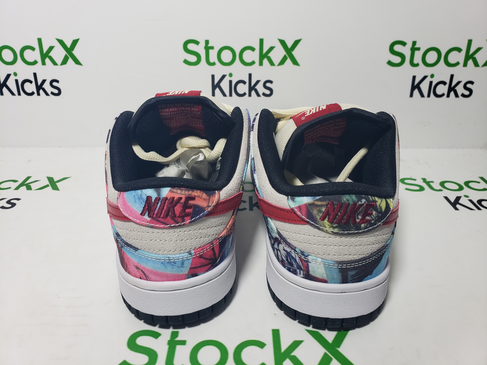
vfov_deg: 53.1
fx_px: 366
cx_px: 244
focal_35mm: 26
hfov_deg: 67.3
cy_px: 182
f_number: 2.4
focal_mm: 4.3
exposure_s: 1/187
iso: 50
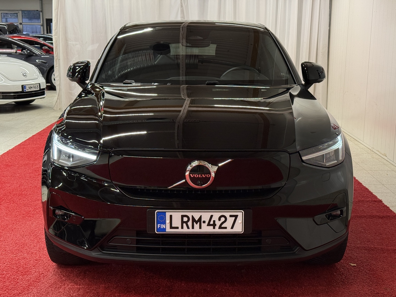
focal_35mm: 48
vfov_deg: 30.3
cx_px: 198
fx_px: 549
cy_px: 148
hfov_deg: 39.7
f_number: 1.78
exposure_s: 1/117
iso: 320
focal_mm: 6.76
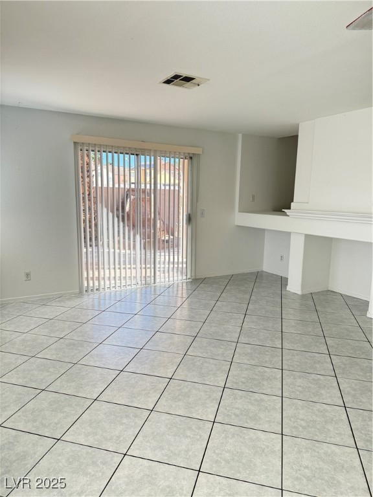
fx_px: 345
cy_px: 248
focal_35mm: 24
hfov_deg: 56.8
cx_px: 186
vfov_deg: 71.6
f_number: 1.78
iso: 100
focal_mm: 6.76
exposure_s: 1/426
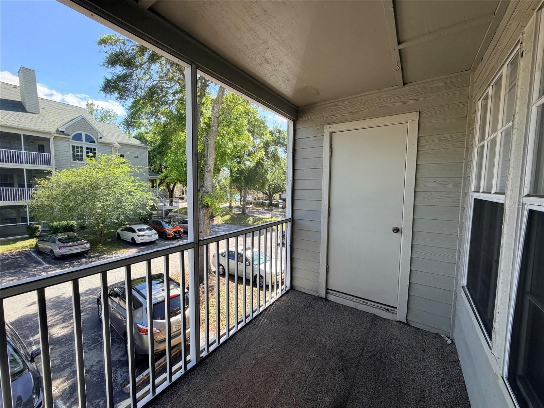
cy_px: 204
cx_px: 272
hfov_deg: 102.1
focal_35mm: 14
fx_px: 220
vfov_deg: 85.7
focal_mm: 2.22
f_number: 2.2
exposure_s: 1/154
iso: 50
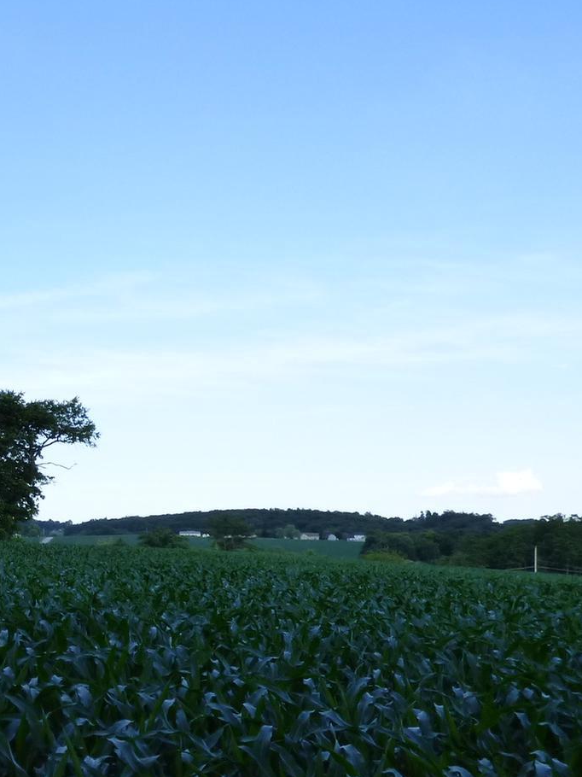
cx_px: -43
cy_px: 500
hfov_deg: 29.3
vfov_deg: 41.7
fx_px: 1009
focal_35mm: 45
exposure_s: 1/800
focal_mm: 3.58
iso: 160
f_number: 2.8
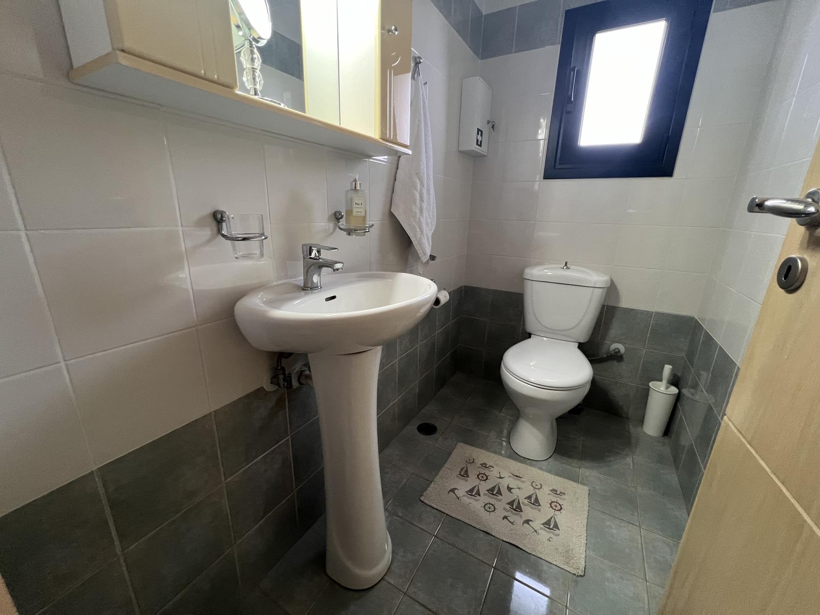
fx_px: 308
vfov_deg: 89.9
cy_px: 308
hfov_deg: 106.2
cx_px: 410
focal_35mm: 13
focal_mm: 1.57
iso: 200
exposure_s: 1/50
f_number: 1.8
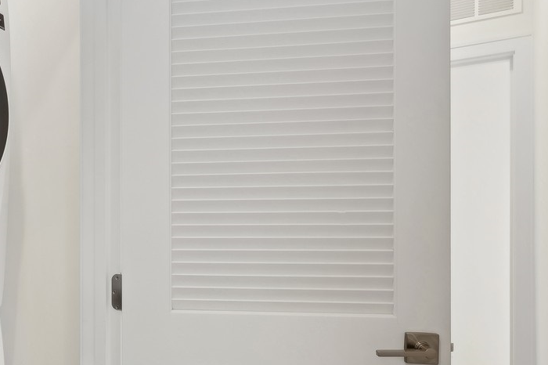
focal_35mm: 32
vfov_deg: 40.6
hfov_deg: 56.3
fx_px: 487
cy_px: 244
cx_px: 146
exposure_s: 1/4
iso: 100
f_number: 10
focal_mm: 14
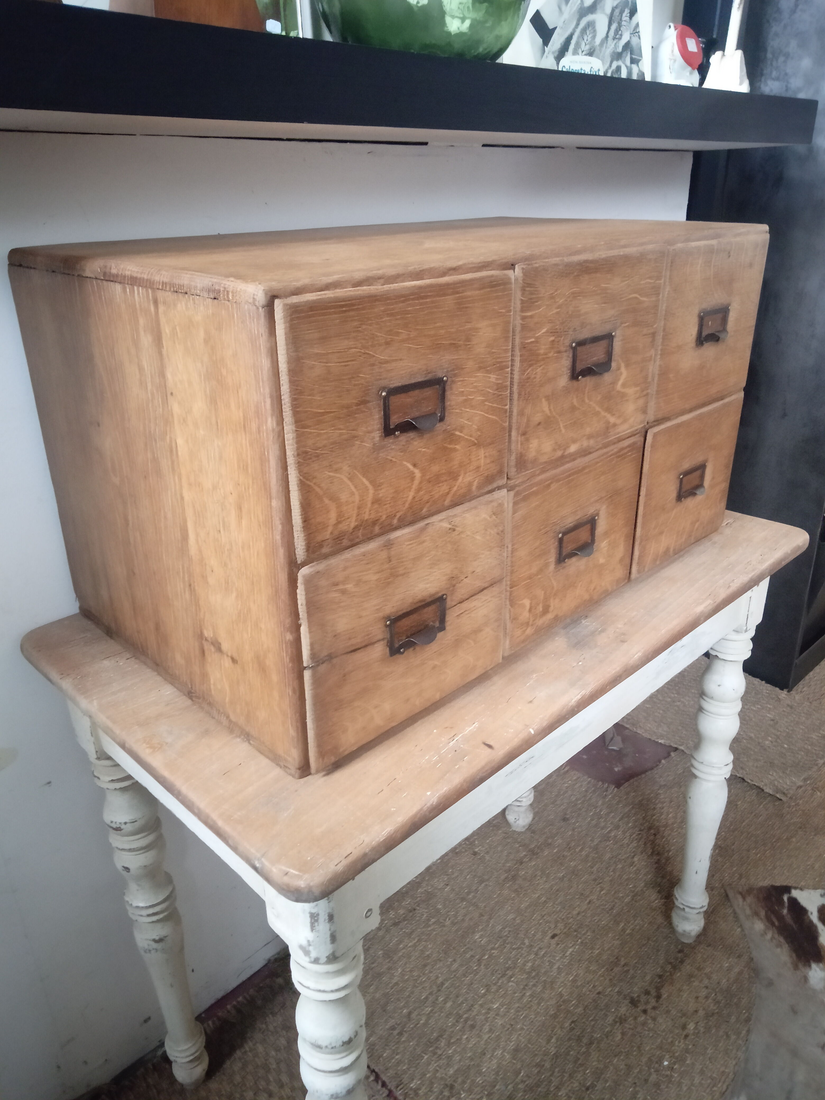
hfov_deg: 53.1
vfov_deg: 67.3
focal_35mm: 26
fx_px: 826
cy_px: 550
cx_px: 412
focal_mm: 3.46
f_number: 2.2
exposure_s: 1/16.7
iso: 1596
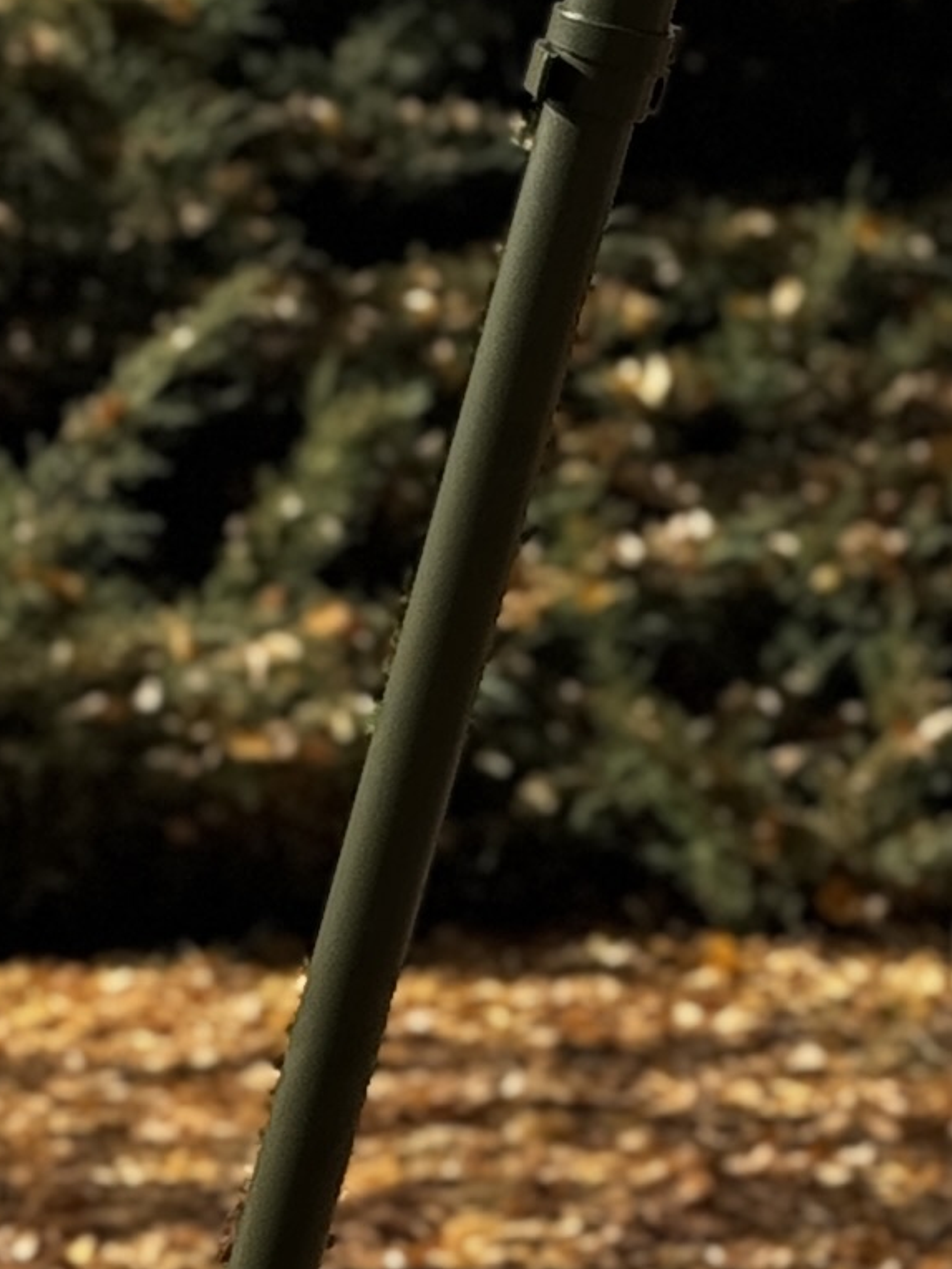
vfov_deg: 7.8
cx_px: 1186
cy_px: 1118
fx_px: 9275
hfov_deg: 5.8
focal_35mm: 253
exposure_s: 1/2331
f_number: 1.78
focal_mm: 6.76
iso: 64
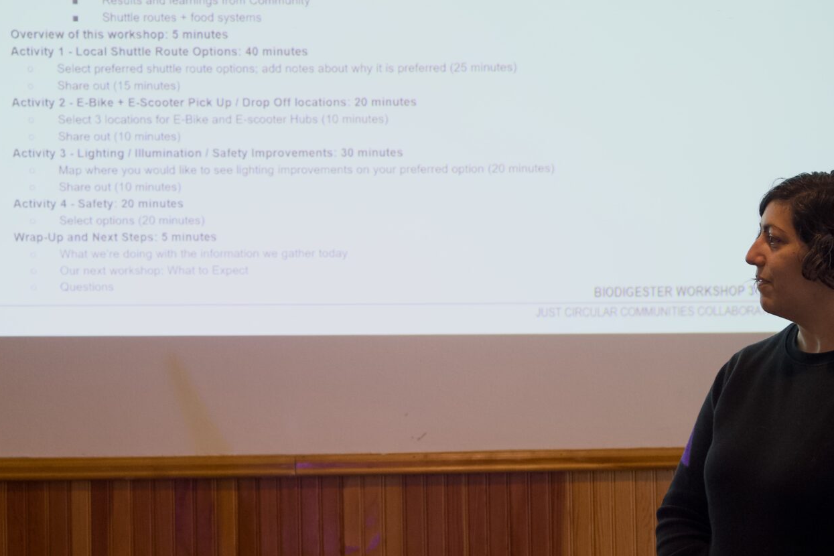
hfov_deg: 14.2
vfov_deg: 9.5
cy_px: 378
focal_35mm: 144
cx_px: 377
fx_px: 3336
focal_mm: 70
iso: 1250
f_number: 2.8
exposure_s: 1/125
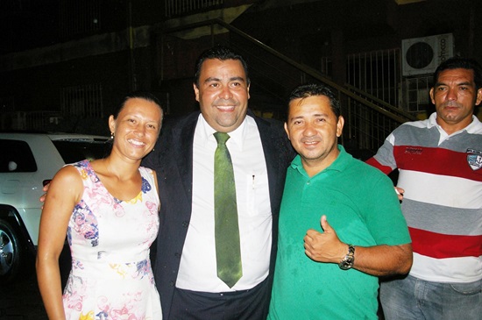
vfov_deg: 36.8
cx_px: 241
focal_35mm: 36
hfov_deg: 53.2
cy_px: 160
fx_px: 481
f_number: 5.6
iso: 800
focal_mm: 24
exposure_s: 1/45
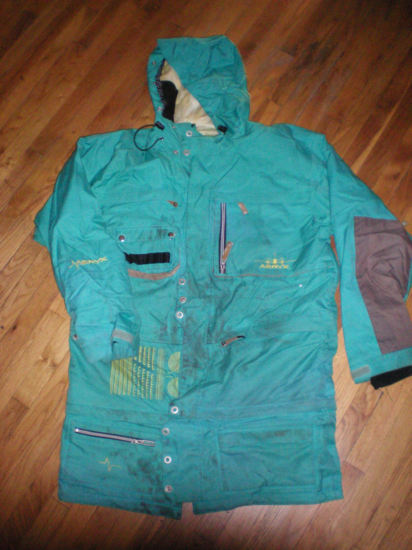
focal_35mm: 38
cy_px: 275
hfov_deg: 37.7
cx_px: 206
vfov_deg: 49.0
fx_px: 603
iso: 400
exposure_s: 1/60
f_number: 3.1
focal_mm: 6.3
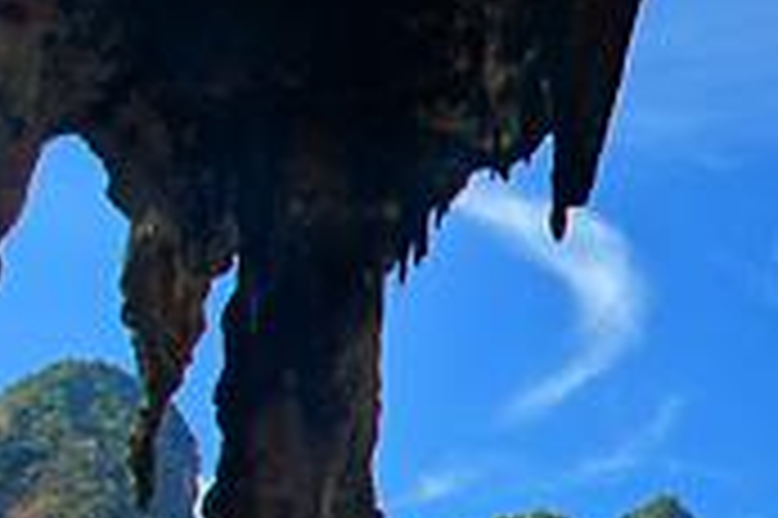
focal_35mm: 111
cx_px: 1138
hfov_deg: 16.9
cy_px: 453
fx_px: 2397
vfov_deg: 12.2
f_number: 7.1
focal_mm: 16
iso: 200
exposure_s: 1/80
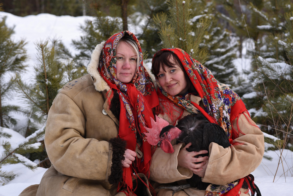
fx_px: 692
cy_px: 98
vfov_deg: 16.1
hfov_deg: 23.9
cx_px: 146
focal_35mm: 85
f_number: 6.3
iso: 100
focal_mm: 85
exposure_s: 1/200
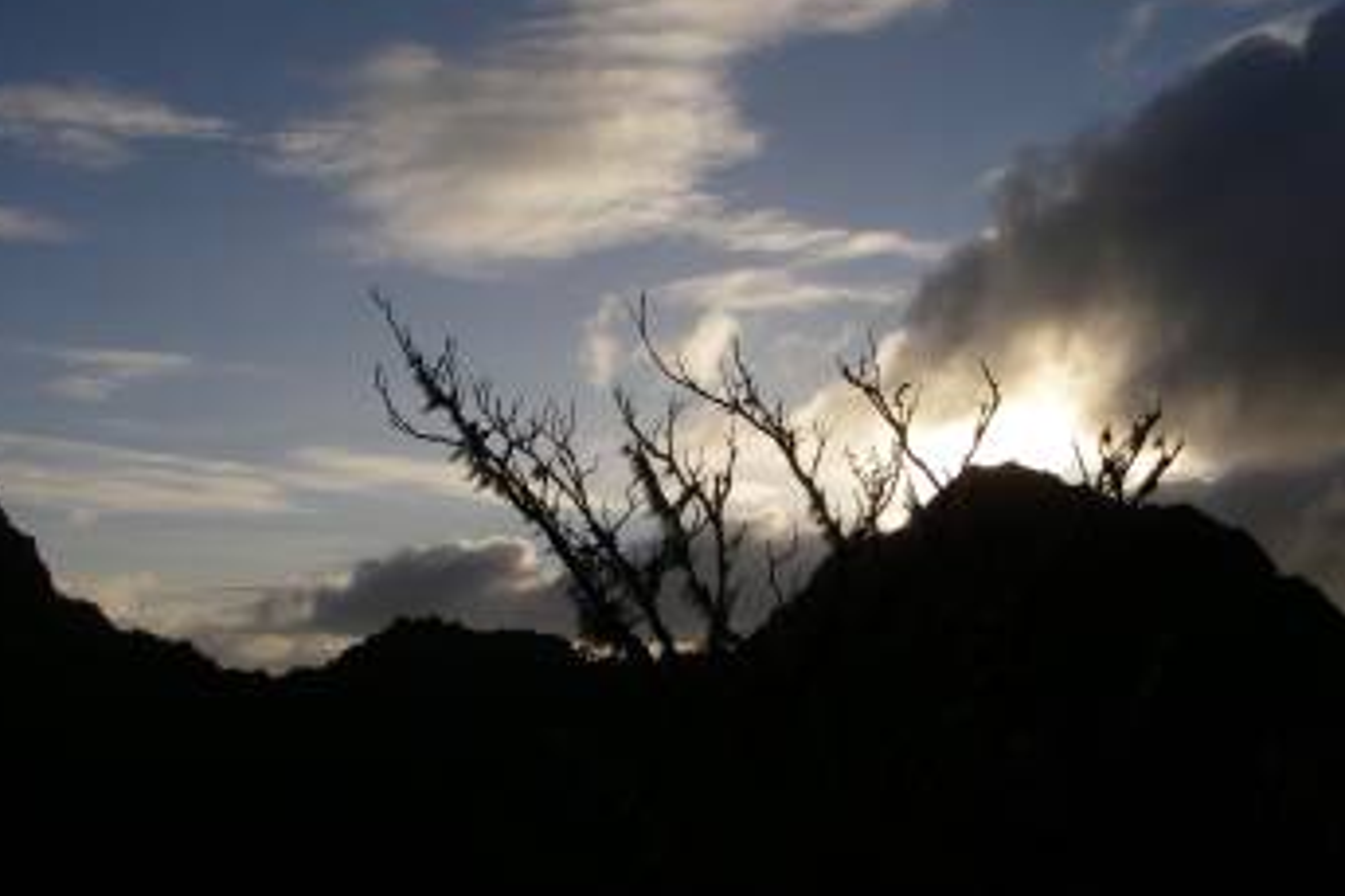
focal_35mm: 46
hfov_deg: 42.7
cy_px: 470
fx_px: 1718
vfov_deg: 29.2
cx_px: 629
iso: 80
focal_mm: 6.3
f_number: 6.6
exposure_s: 1/800
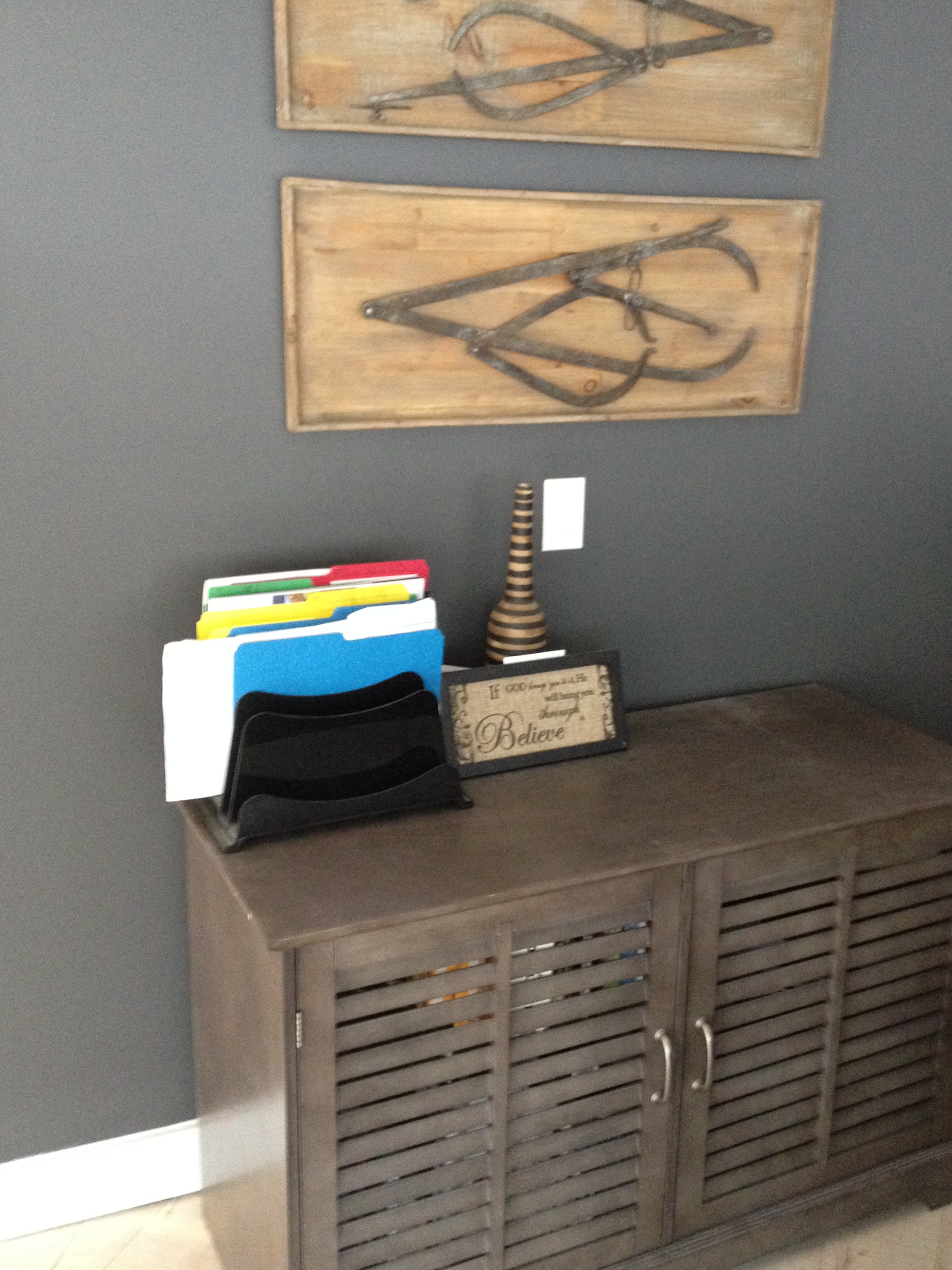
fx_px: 1467
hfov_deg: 35.9
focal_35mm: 40
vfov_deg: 46.8
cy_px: 615
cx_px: 540
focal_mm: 4.28
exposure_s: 1/17
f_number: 2.4
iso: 400
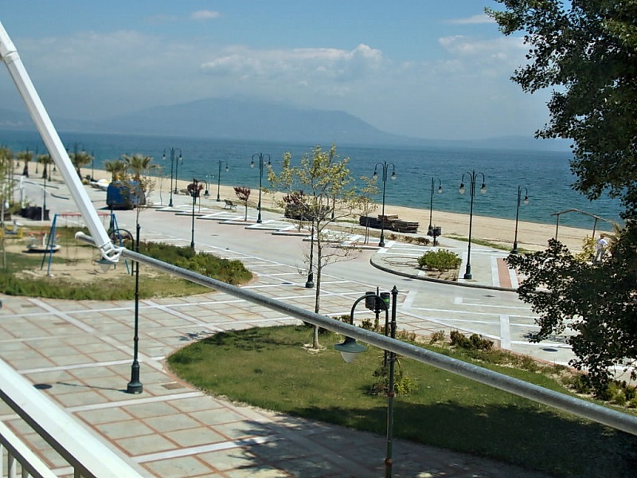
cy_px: 239
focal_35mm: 51
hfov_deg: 37.5
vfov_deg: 28.6
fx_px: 938
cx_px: 318
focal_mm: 7.2
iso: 80
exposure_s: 1/320
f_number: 7.2
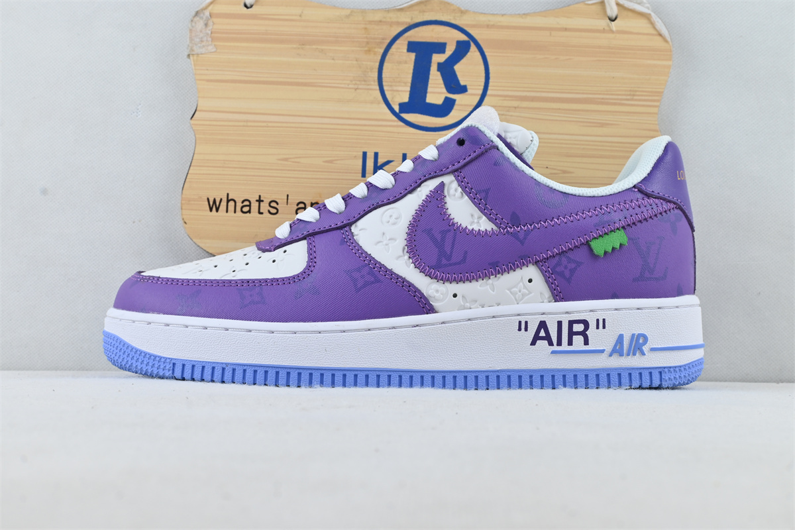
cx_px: 398
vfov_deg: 29.4
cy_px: 265
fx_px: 1010
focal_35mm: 46
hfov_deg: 43.0
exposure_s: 1/15
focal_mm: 30.5
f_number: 10
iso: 100
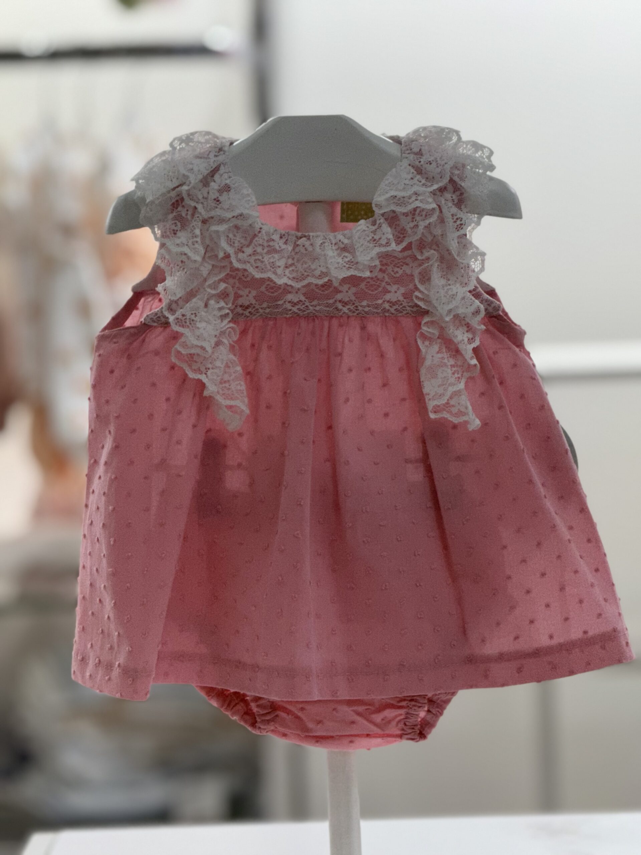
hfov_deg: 12.3
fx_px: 2963
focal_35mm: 120
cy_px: 428
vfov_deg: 16.4
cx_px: 320
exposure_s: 1/100
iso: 125
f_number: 2.8
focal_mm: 15.66
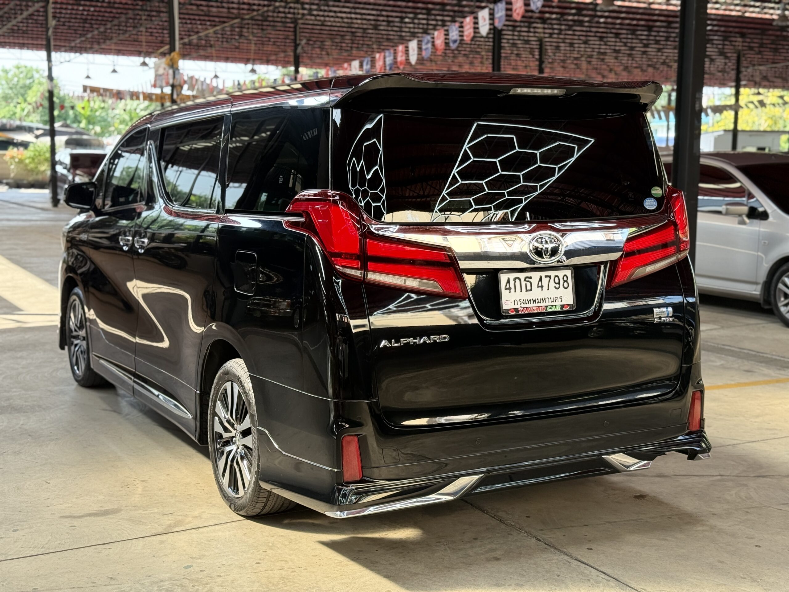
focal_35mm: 48
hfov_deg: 39.7
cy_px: 296
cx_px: 394
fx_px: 1094
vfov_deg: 30.3
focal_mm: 6.76
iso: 100
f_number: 1.78
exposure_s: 1/242
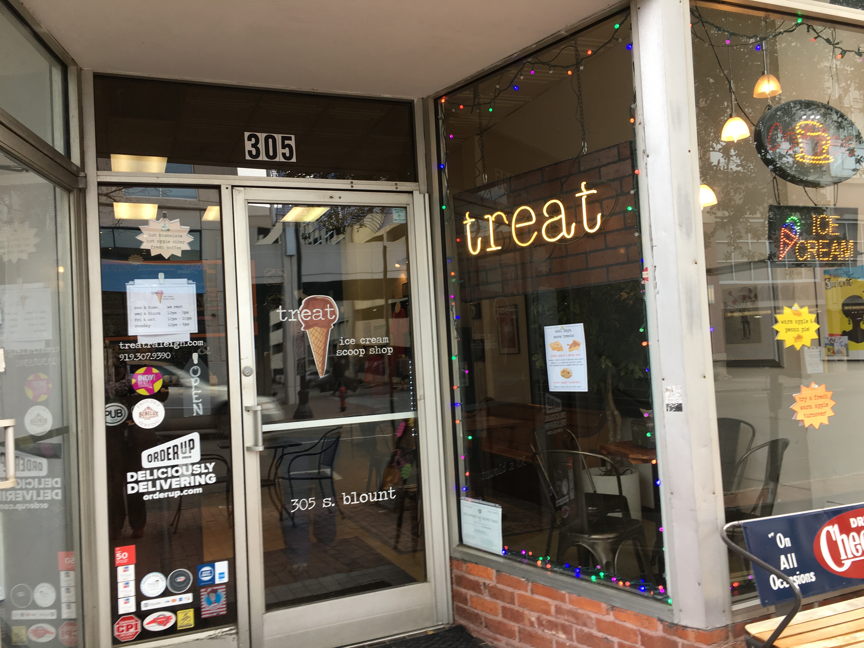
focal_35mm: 29
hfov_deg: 61.7
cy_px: 324
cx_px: 432
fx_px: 724
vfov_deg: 48.2
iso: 25
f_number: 2.2
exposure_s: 1/60
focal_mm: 4.15
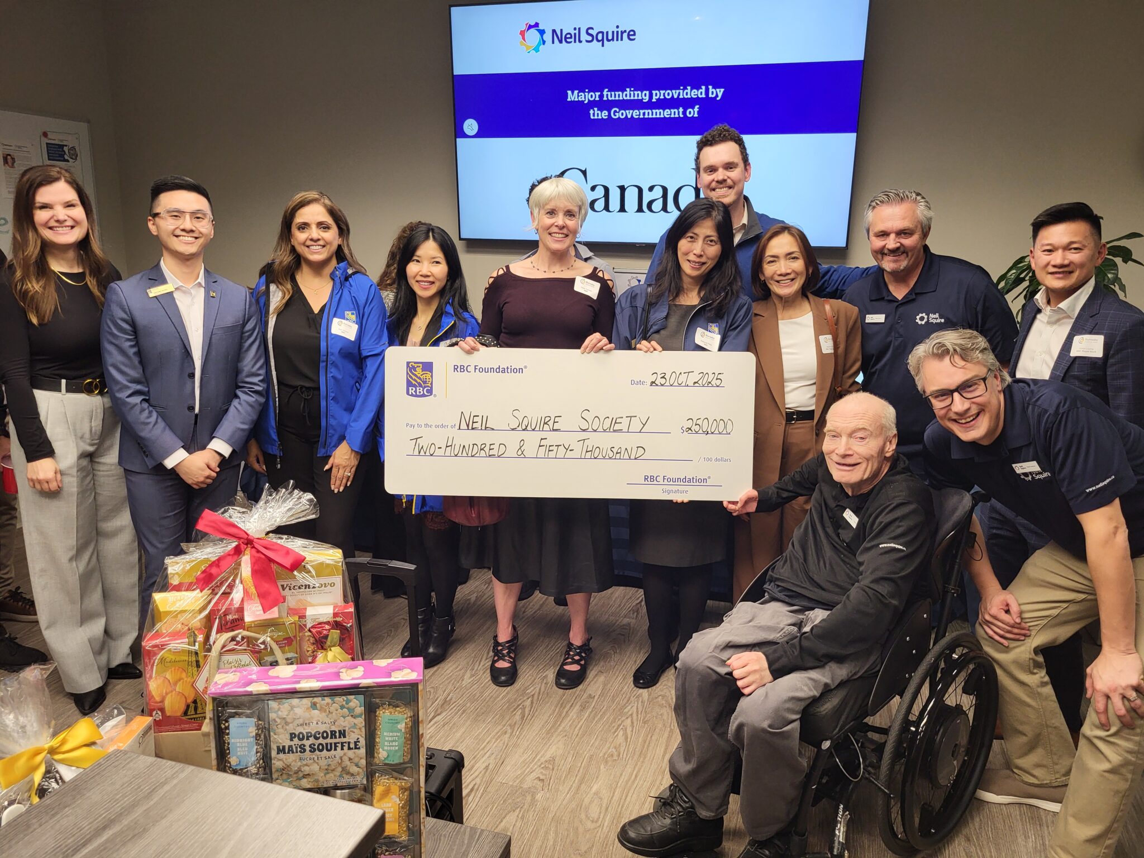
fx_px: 859
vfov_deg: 53.1
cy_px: 429
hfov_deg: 67.3
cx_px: 572
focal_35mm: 26
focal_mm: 5.4
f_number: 1.8
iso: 160
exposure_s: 1/120
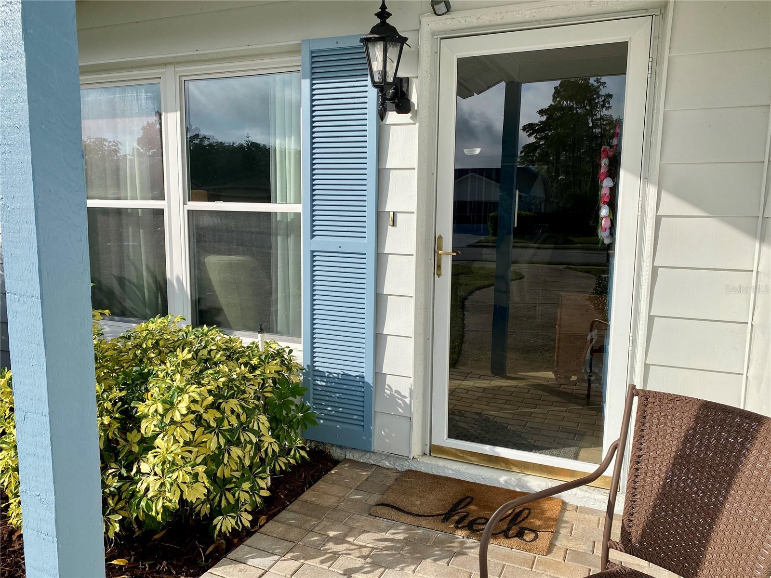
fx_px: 579
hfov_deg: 67.3
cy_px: 289
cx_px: 386
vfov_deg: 53.1
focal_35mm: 26
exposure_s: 1/3205
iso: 32
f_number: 1.8
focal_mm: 4.25
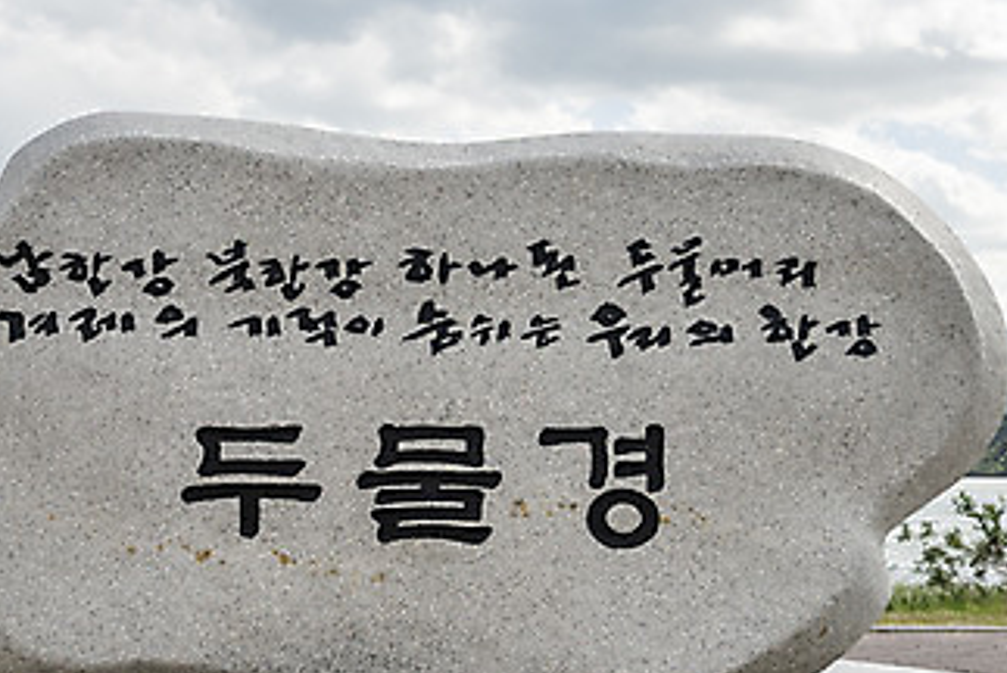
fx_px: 1764
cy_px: 246
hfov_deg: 31.8
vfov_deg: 21.6
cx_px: 432
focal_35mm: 63
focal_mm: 34
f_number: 8
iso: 250
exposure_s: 1/1000
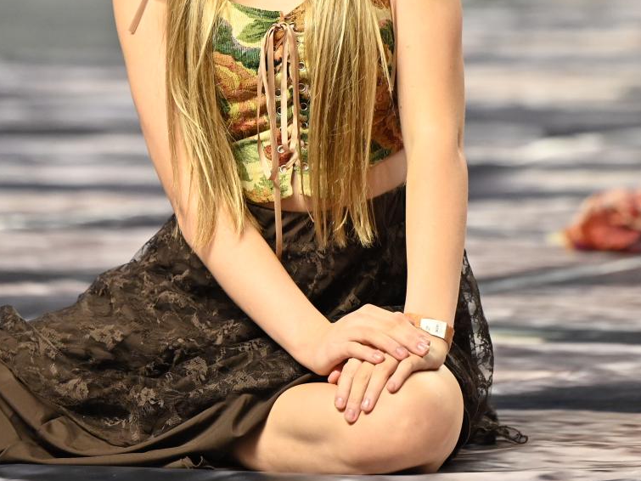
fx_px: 8554
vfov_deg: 3.2
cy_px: 54
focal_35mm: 462
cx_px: 249
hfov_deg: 4.3
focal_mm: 200
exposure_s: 1/1000
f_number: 2.8
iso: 1600
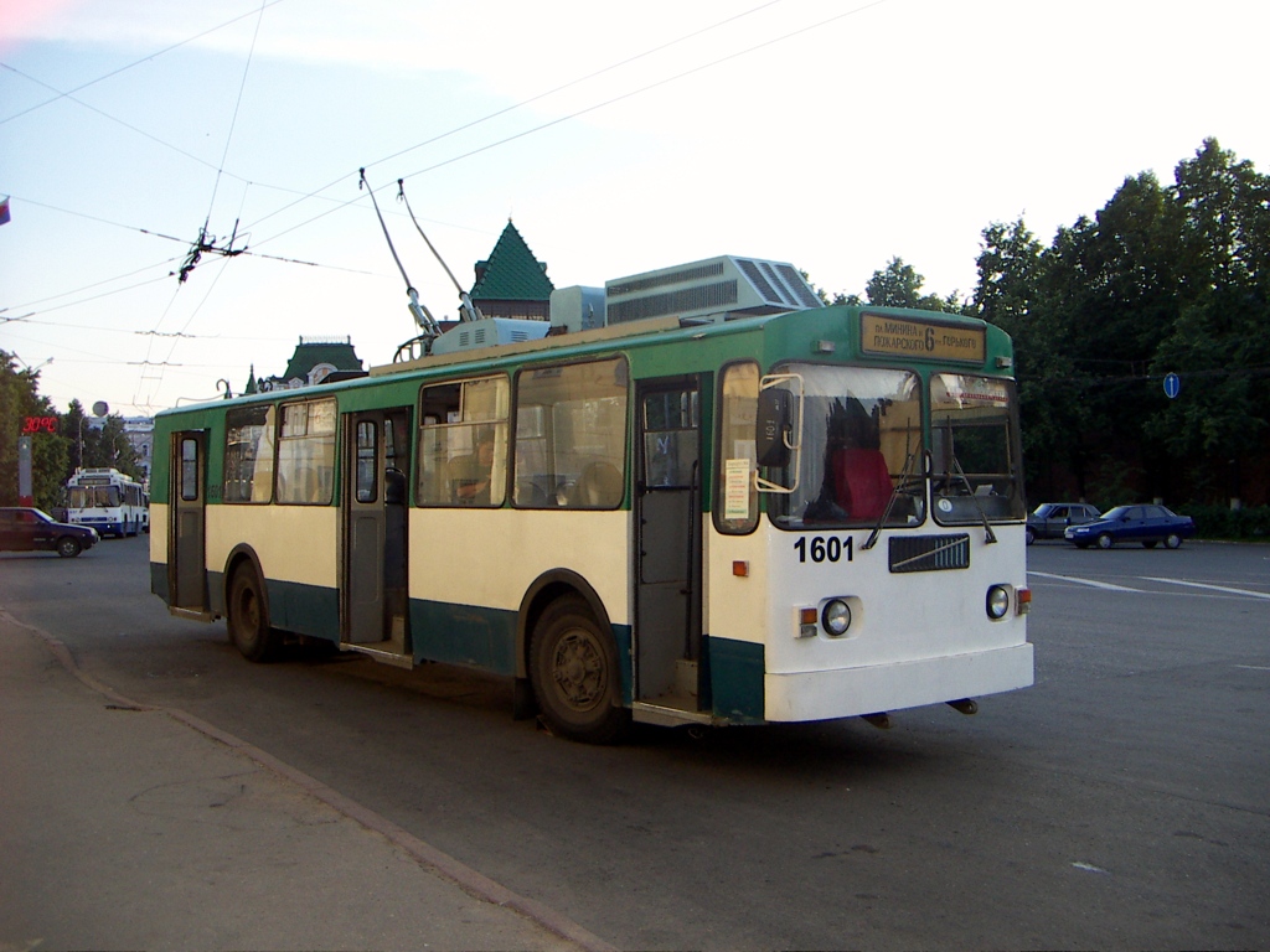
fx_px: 1321
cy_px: 476
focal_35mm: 36
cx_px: 635
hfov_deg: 51.4
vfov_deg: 39.7
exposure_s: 1/320
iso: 64
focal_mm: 4.7
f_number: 2.8
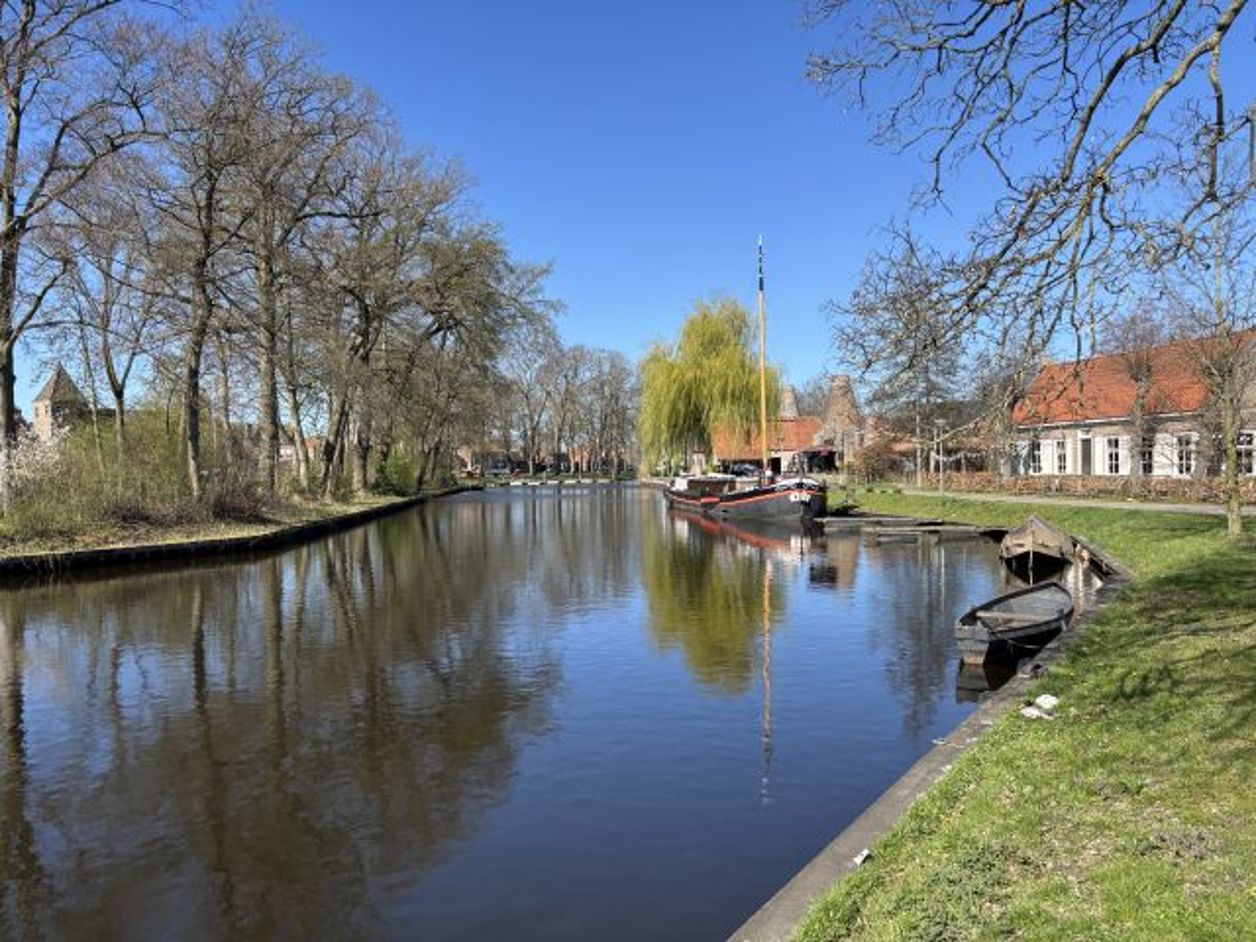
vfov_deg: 53.1
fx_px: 943
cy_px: 471
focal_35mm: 26
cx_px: 628
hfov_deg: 67.3
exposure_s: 1/2151
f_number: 1.6
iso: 50
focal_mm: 5.96
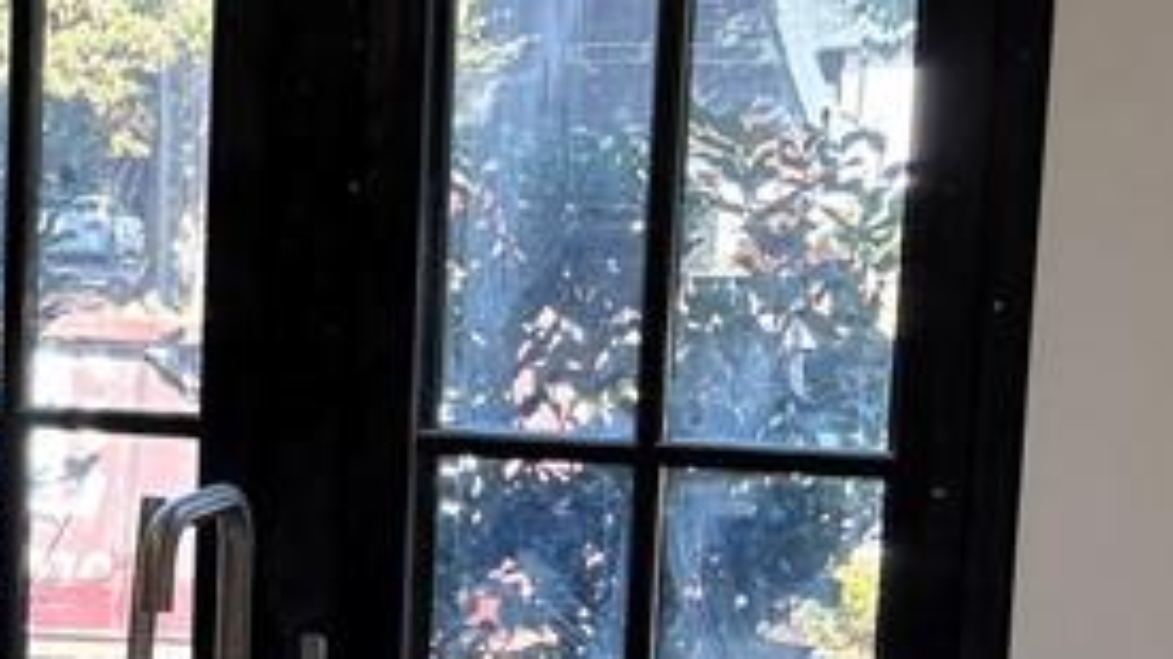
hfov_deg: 17.2
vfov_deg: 11.5
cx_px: -842
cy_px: 510
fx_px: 3265
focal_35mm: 105
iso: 80
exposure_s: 1/120
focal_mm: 5.96
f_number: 1.6
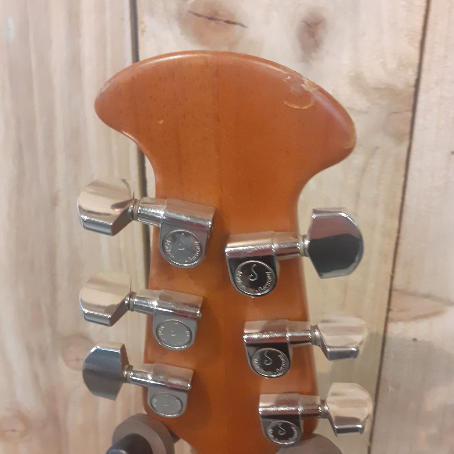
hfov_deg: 51.1
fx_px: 475
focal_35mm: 32
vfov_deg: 50.8
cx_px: 227
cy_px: 273
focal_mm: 3.6
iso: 400
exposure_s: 1/25
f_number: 1.9
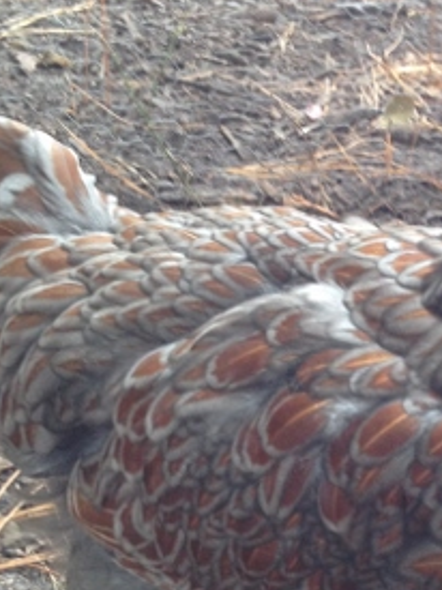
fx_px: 1738
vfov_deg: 19.3
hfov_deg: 14.1
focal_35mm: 102
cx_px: 500
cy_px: 350
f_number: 2.4
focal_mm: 4.28
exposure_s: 1/20
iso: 64
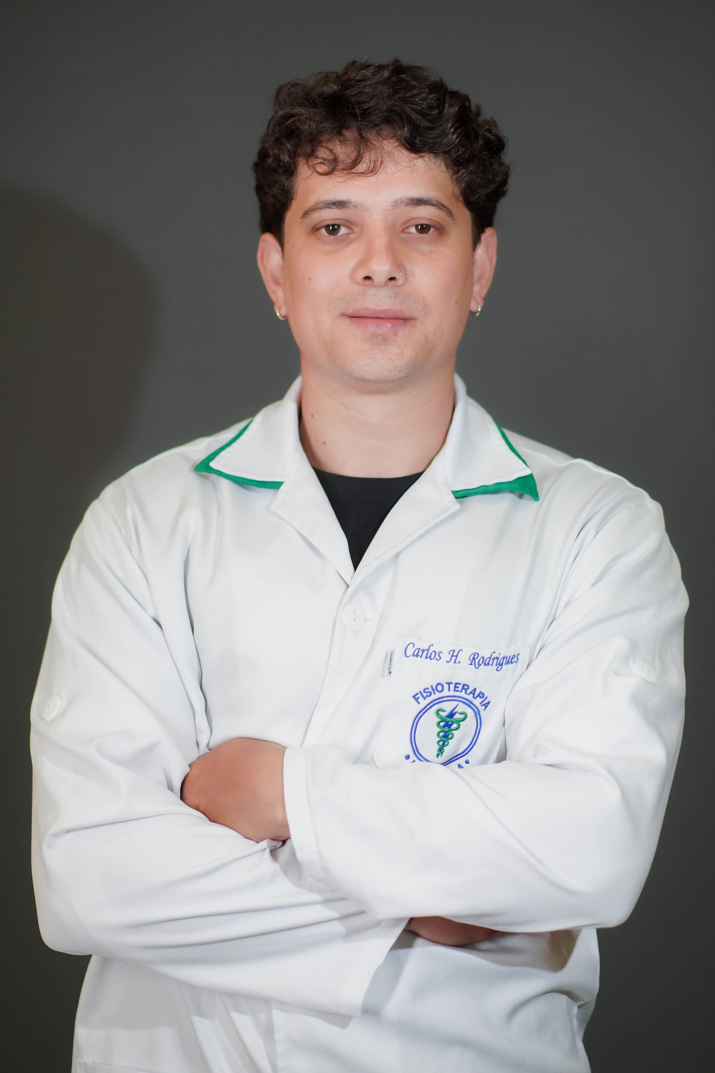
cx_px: 358
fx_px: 2503
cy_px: 536
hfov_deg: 16.3
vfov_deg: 24.2
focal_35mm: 84
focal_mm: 56
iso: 125
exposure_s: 1/125
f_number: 1.4
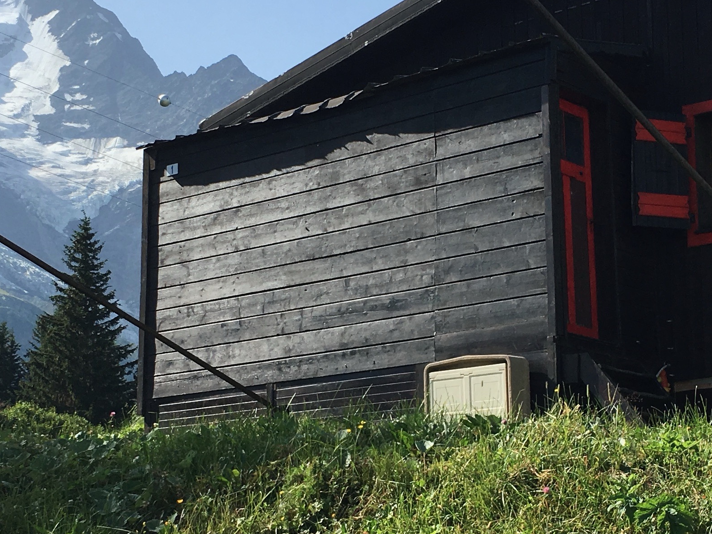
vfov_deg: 19.9
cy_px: 317
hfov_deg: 26.3
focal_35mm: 74
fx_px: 1522
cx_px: 423
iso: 25
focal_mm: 4.15
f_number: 2.2
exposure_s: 1/1115
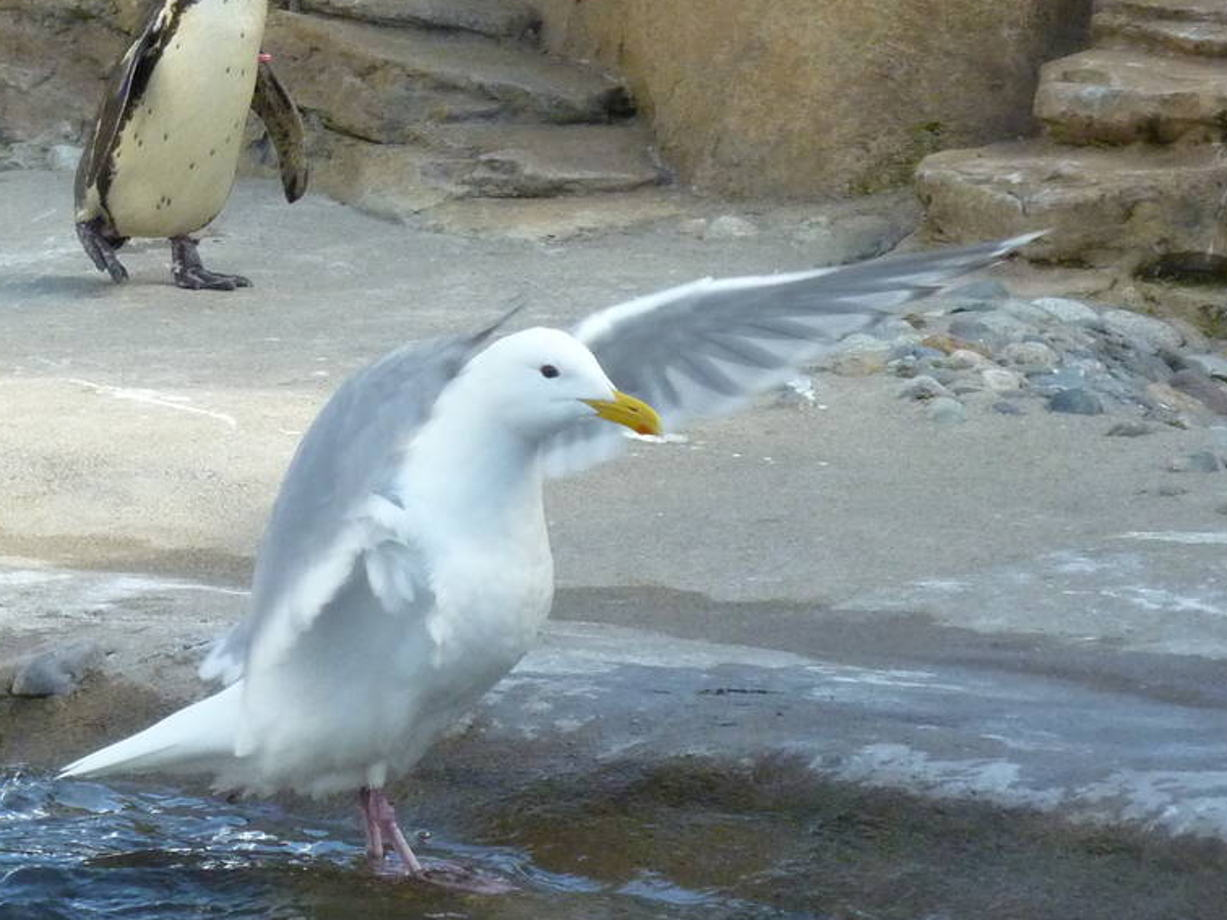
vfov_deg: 5.5
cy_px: 41
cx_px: 213
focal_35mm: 271
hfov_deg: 7.3
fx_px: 9606
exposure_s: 1/500
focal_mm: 21
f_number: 4.4
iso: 400
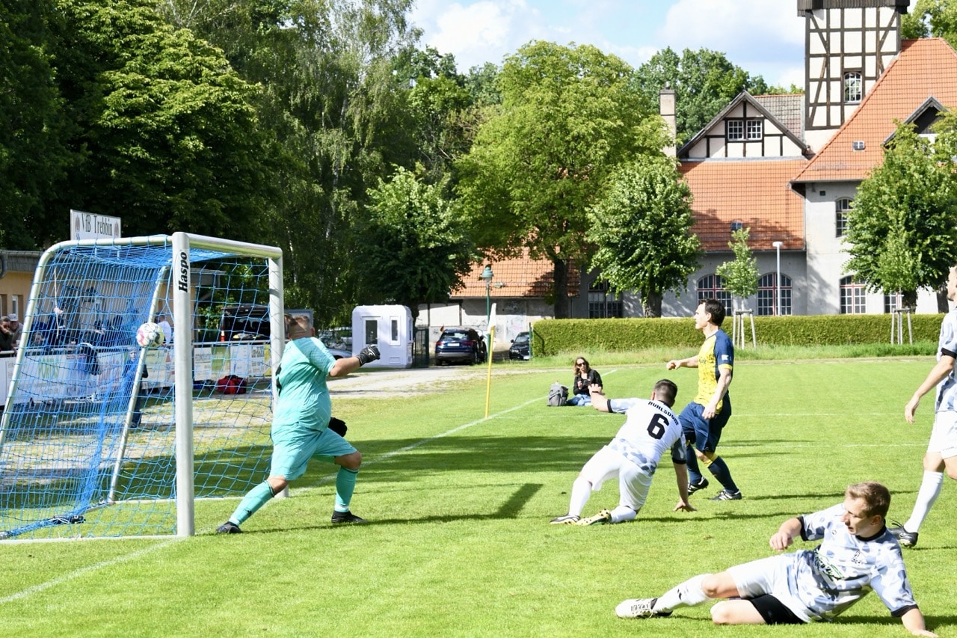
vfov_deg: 10.2
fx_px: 3588
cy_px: 319
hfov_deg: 15.2
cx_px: 478
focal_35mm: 135
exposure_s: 1/1600
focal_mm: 135
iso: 5000
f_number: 16
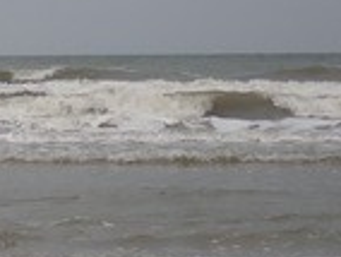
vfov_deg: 5.3
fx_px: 2773
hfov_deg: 7.0
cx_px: -120
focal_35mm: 281
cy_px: -79
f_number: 4.9
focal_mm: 18
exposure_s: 1/200
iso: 100
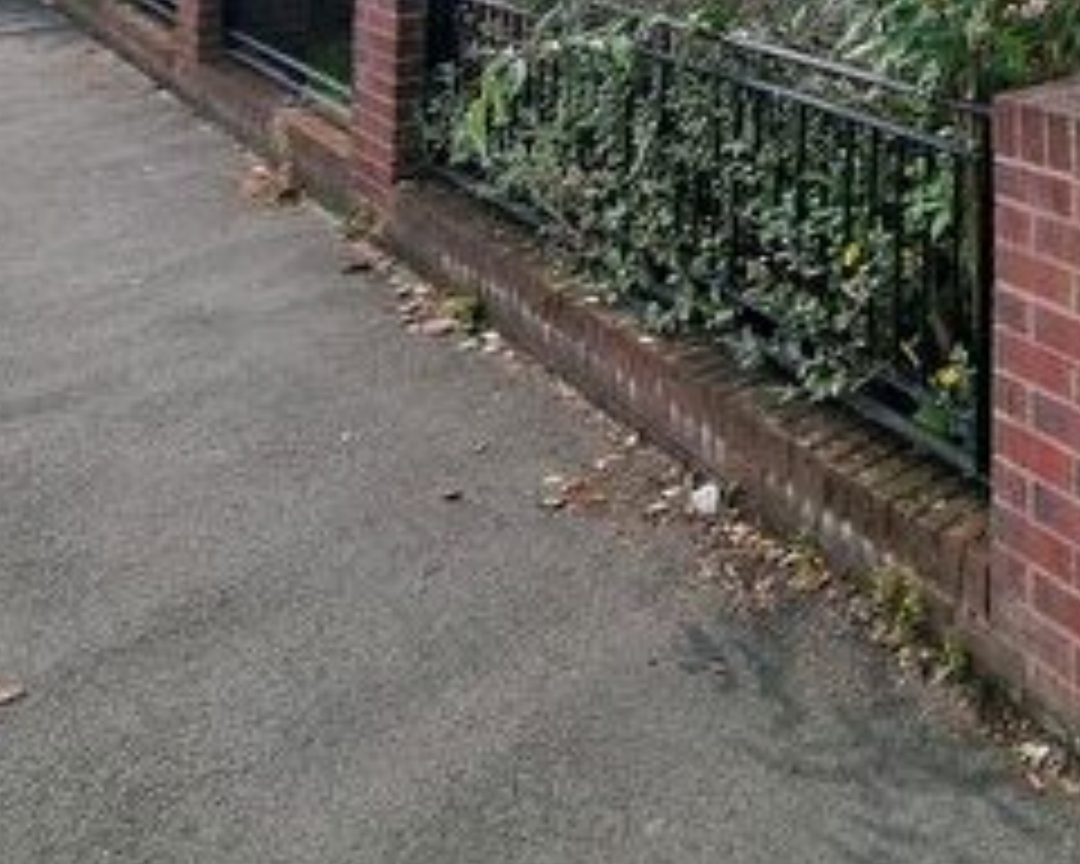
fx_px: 1183
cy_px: -304
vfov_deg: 30.2
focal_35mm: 37
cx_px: 1251
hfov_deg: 38.4
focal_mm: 2.2
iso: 50
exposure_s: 1/1960
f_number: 2.2
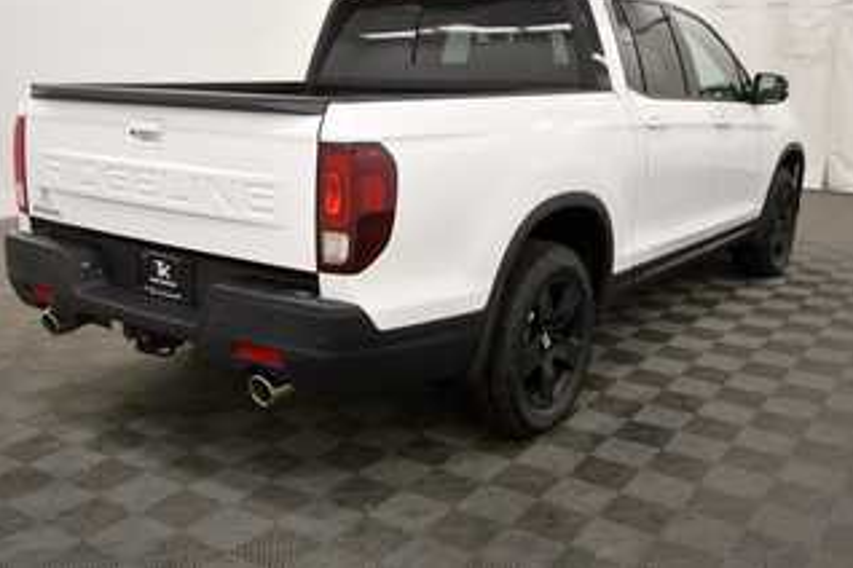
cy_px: 213
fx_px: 806
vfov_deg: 38.6
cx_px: 402
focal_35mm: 34
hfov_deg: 55.8
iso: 800
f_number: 5.3
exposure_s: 1/160
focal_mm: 18
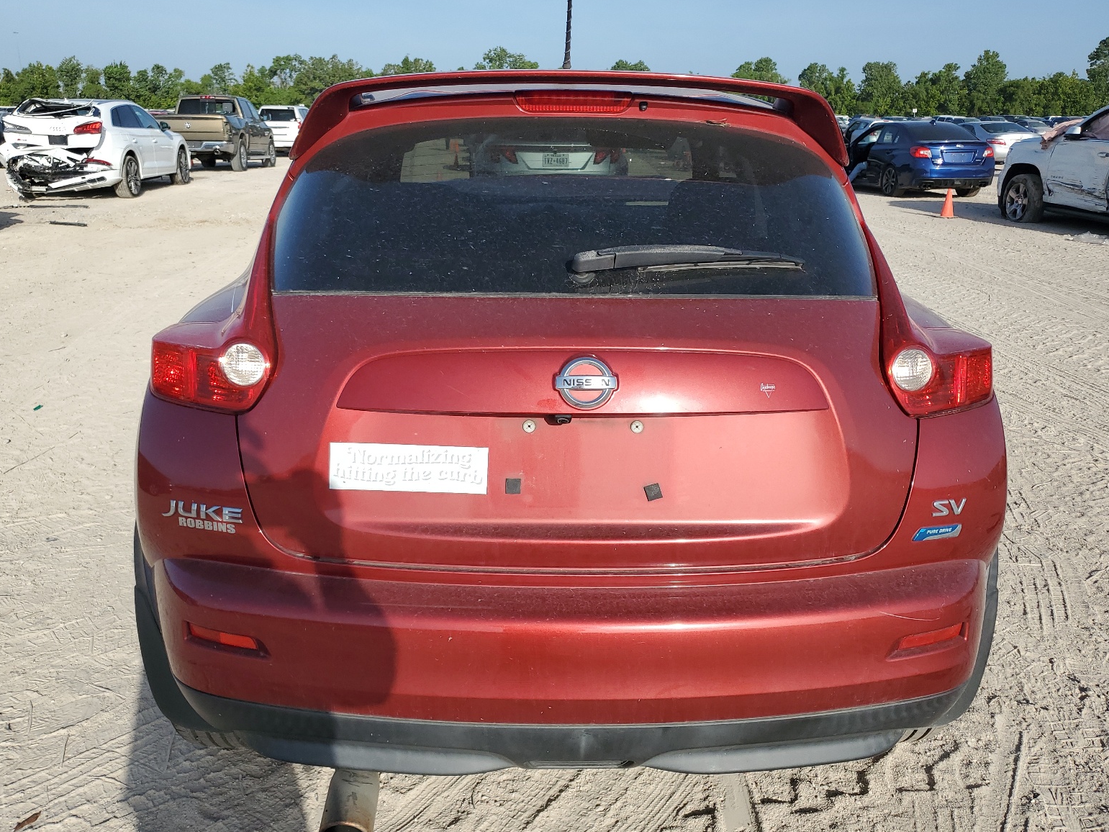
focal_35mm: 27
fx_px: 865
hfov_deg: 65.3
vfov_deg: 51.4
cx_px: 562
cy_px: 407
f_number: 1.5
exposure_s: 1/3333
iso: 50
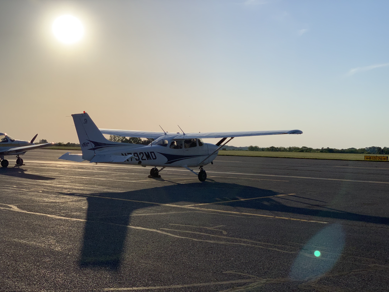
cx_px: 194
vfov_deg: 28.0
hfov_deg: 36.8
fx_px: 584
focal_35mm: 52
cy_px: 146
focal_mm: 6
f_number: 2.4
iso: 16
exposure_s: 1/4348
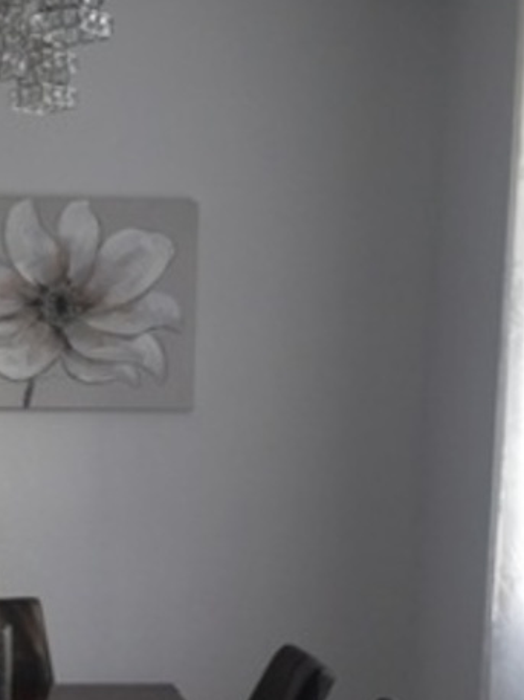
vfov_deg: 24.9
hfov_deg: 18.9
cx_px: 21
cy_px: 634
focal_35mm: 76
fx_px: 1535
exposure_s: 1/50
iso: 32
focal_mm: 4.15
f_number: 2.2
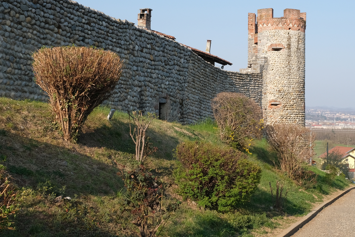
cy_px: 130
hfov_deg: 35.6
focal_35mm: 56
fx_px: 552
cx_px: 195
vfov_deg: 24.2
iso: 160
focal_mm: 22.3
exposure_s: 1/125
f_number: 10
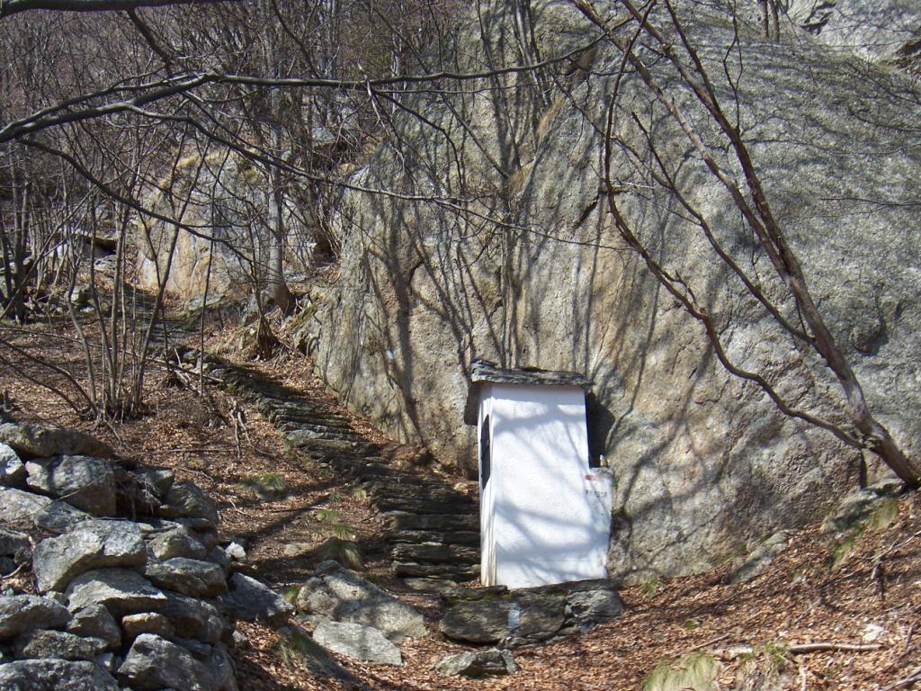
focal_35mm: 45
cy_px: 346
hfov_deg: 42.1
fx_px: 1197
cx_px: 460
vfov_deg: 32.2
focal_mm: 7.7
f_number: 3.2
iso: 80
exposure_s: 1/500
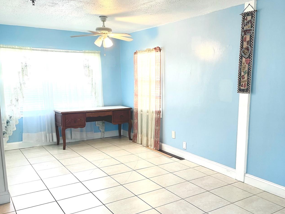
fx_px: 272
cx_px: 172
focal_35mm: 33
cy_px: 127
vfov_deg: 42.7
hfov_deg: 54.9
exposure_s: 1/60
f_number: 1.6
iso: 100
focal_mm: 4.2
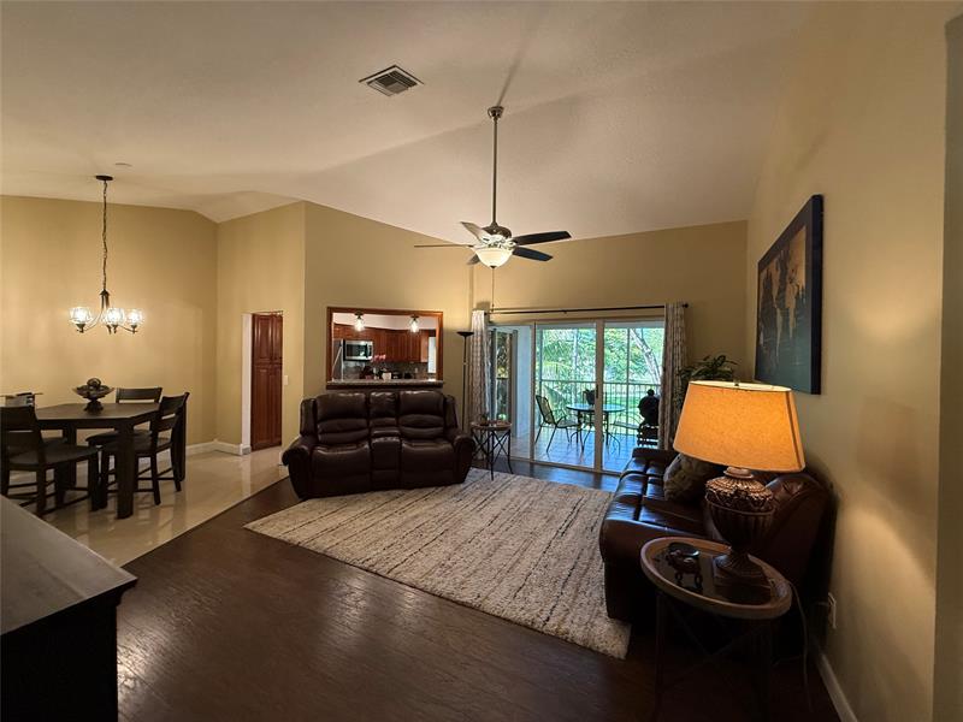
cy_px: 361
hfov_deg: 102.1
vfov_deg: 85.7
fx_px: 389
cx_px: 482
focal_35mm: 14
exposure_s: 1/120
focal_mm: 2.22
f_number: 2.2
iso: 250
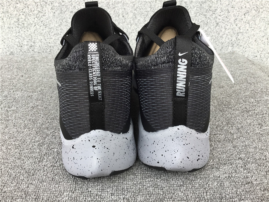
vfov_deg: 45.4
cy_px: 101
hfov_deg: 58.4
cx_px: 134
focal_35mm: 31
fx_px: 241
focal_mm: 3.3
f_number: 2.4
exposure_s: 1/100
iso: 32
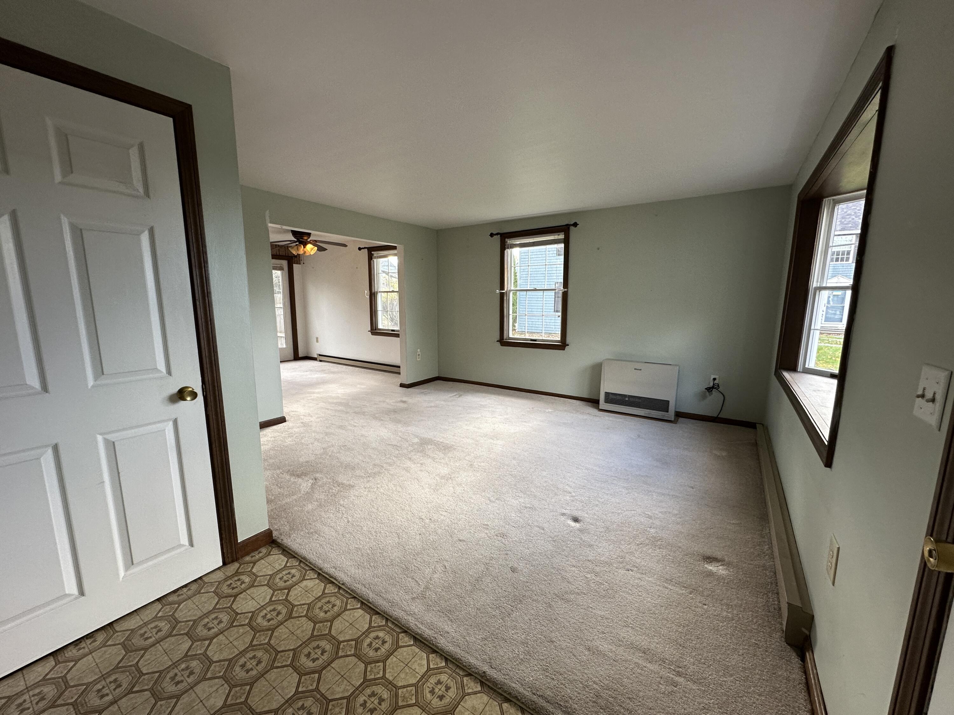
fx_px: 386
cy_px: 358
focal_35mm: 14
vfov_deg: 85.7
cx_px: 477
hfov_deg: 102.1
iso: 125
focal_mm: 2.22
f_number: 2.2
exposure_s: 1/120
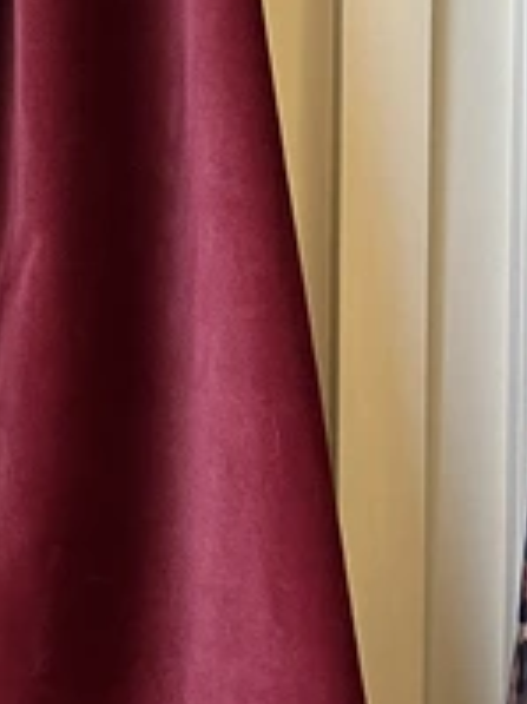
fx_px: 2337
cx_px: -149
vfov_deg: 16.9
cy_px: 106
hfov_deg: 12.5
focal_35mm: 115
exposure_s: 1/33
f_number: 1.6
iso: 500
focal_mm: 5.1
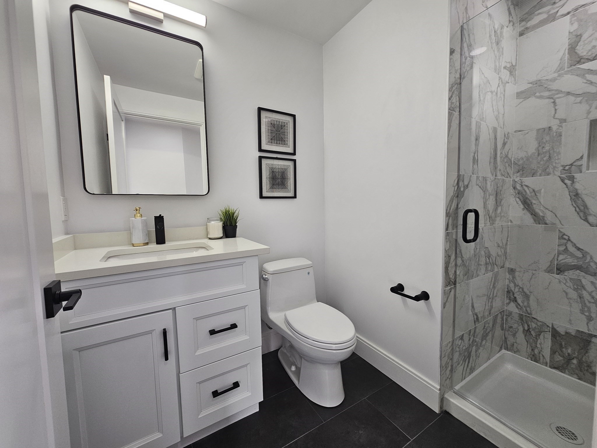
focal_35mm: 13
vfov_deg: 89.9
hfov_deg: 106.2
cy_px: 224
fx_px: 224
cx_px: 298
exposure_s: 1/60
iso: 64
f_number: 2.2
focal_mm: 2.2
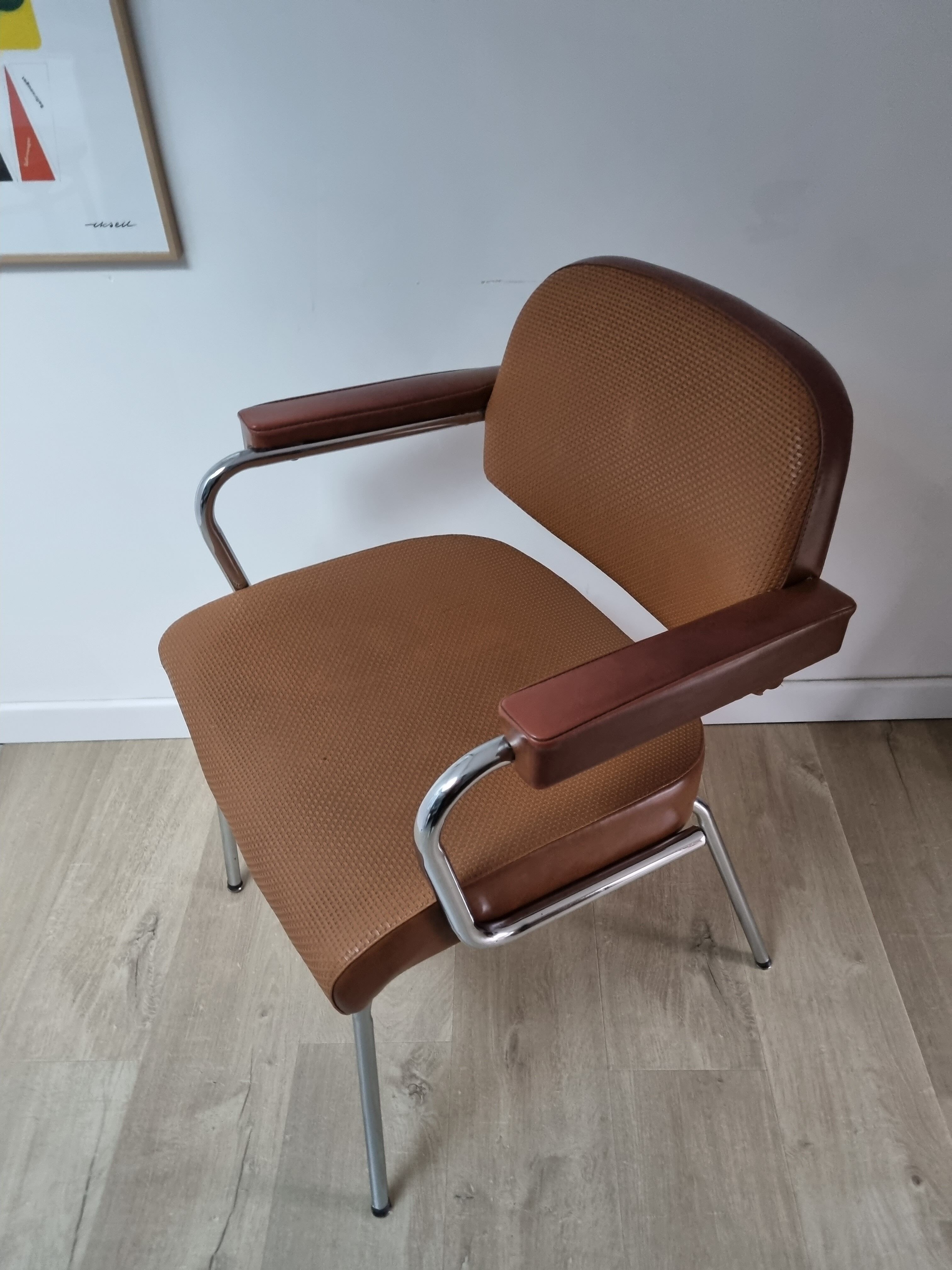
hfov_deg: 53.1
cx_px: 476
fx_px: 953
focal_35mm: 26
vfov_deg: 67.3
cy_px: 635
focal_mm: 5.4
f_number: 1.8
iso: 500
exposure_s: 1/25
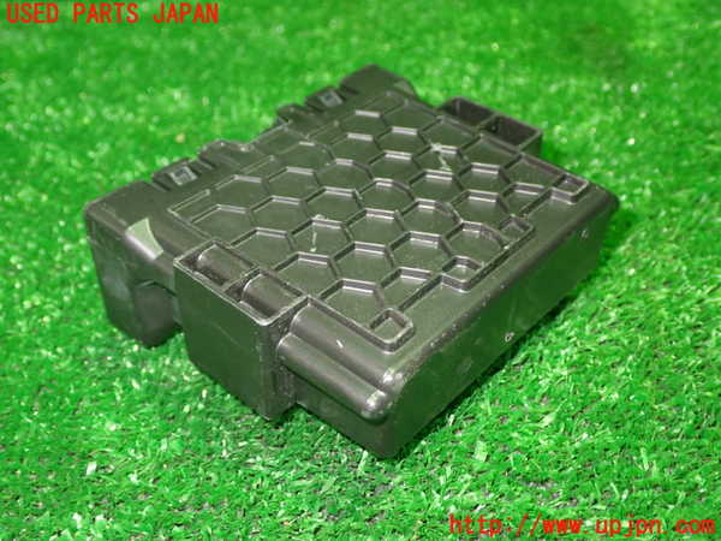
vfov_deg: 35.1
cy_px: 270
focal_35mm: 41
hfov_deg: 45.8
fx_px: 854
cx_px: 360
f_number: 2.8
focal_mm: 7.31
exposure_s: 1/20
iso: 800
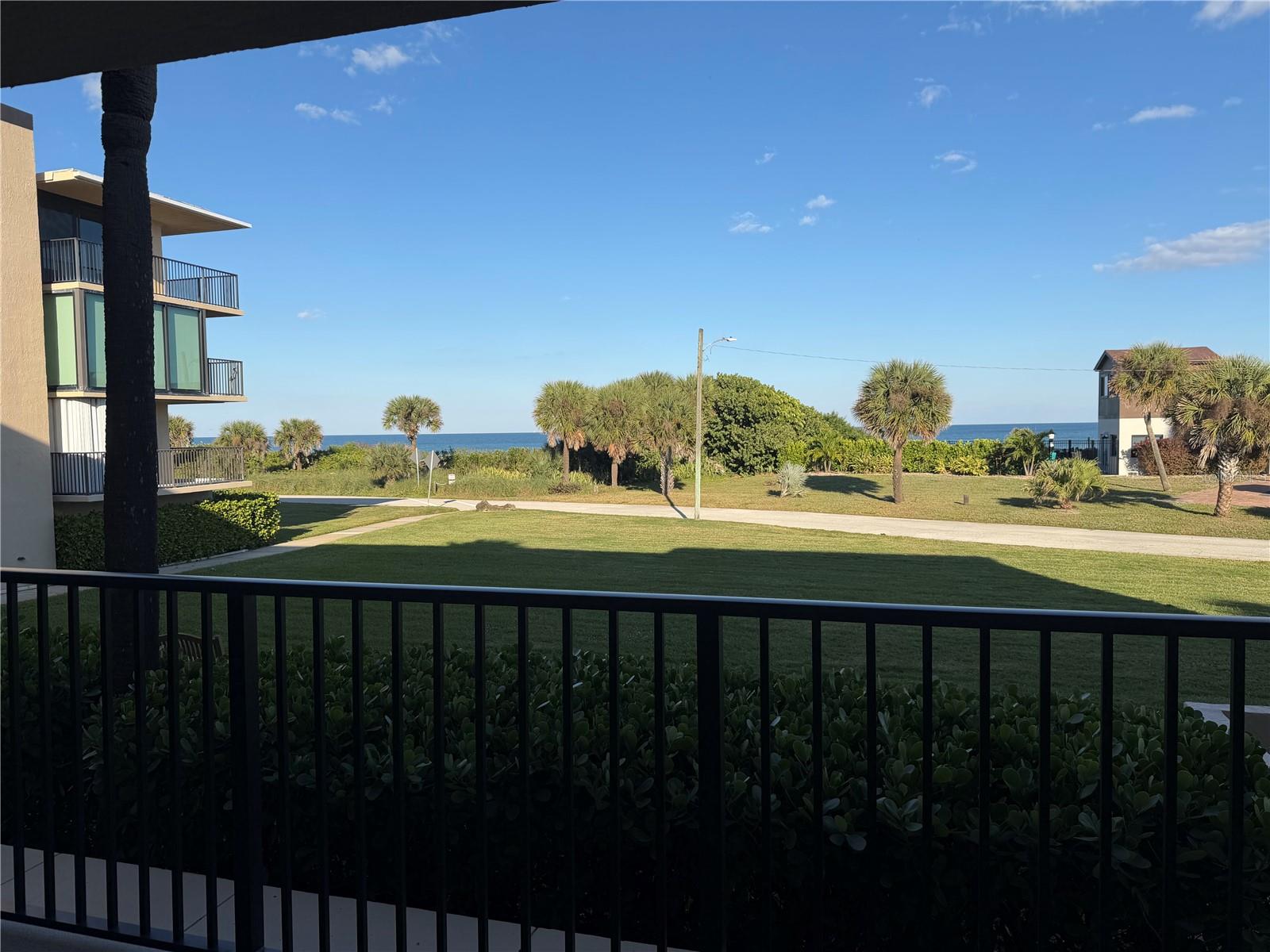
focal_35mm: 24
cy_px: 476
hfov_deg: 71.6
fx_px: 881
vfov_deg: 56.8
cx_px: 635
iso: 80
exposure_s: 1/4975
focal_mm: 6.76
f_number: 1.78
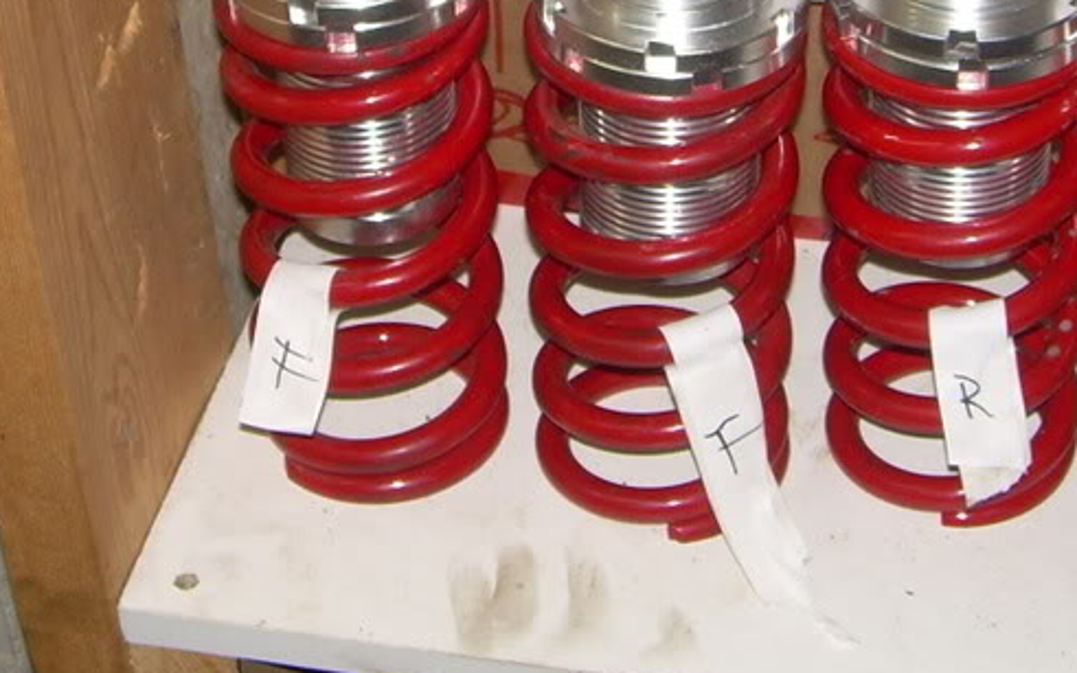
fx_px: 2466
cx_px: 498
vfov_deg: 15.0
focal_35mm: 84
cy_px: -138
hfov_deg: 24.6
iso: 50
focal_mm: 6.3
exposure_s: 1/60
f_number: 2.8
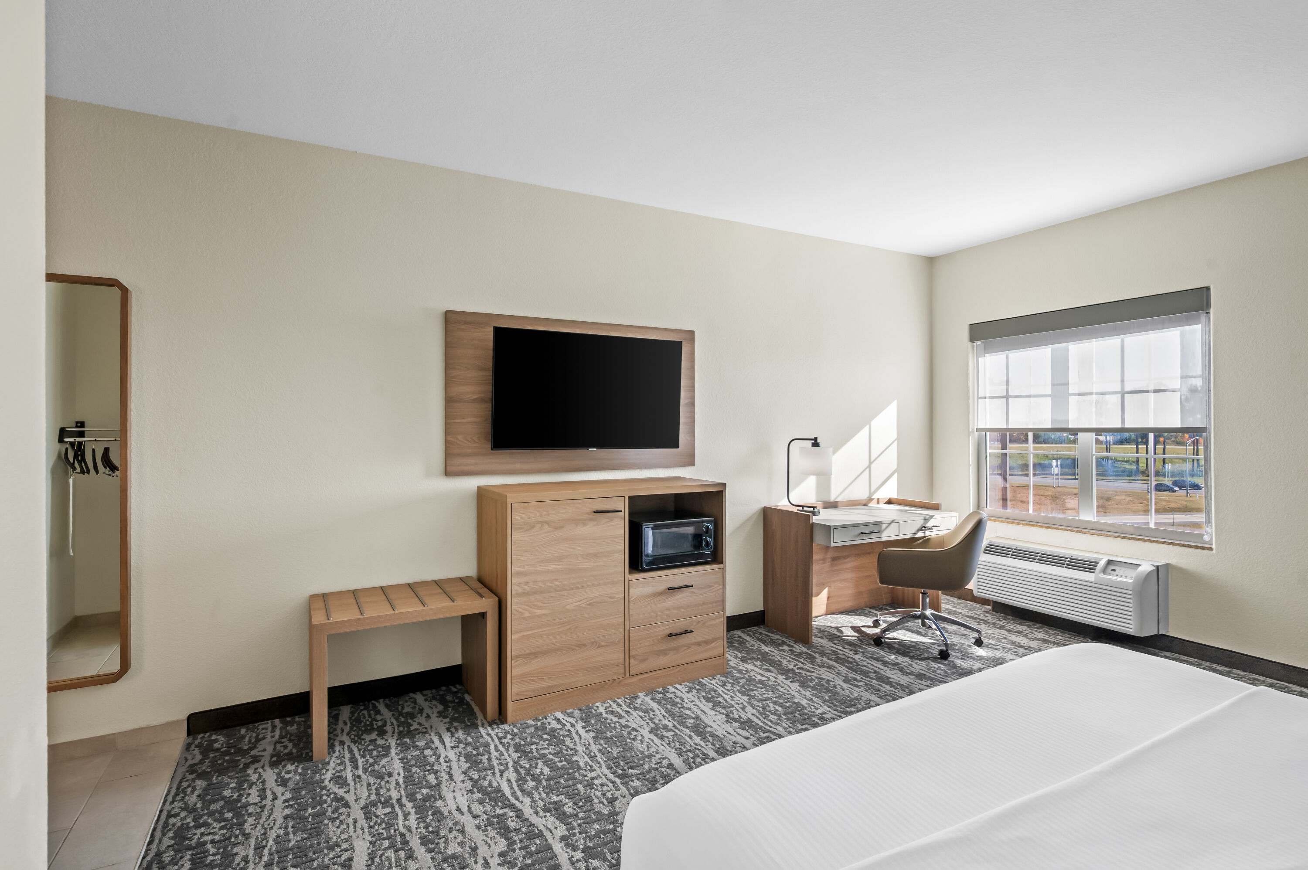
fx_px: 635
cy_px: 435
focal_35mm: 18
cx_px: 654
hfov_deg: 91.7
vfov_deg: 68.8
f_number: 8
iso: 1600
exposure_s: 1/20
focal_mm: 17.5
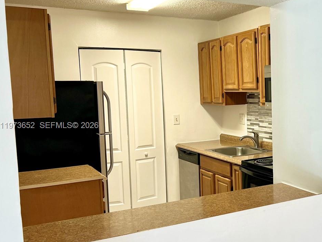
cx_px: 265
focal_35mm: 44
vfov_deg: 32.9
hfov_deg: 40.8
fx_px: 409
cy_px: 126
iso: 80
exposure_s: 1/120
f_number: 1.5
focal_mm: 5.7
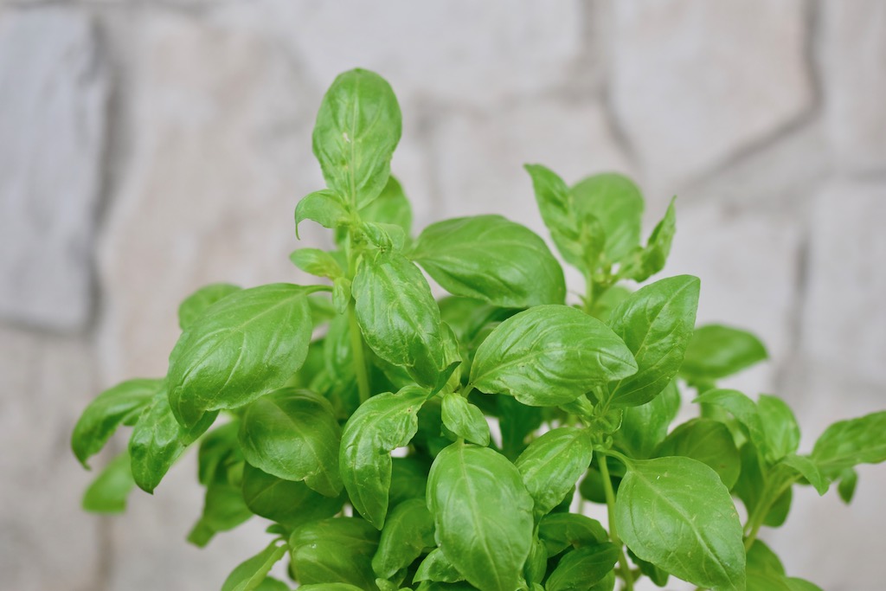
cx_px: 443
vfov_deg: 8.7
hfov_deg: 13.0
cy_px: 296
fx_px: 3877
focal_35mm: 158
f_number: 4
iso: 400
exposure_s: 1/250
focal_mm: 105
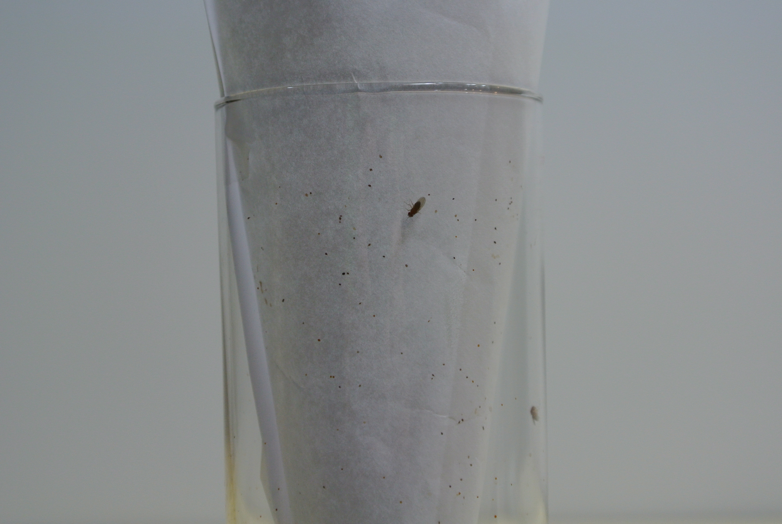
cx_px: 391
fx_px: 1762
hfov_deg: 25.0
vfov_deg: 16.9
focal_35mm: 81
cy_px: 262
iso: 400
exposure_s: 1/80
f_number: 5.6
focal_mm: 30
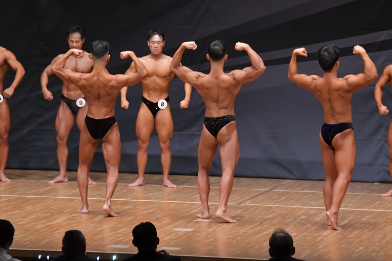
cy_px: 130
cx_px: 196
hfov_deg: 9.2
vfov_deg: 6.1
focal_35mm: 225
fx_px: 2449
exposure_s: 1/400
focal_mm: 150
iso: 6400
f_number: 5.6
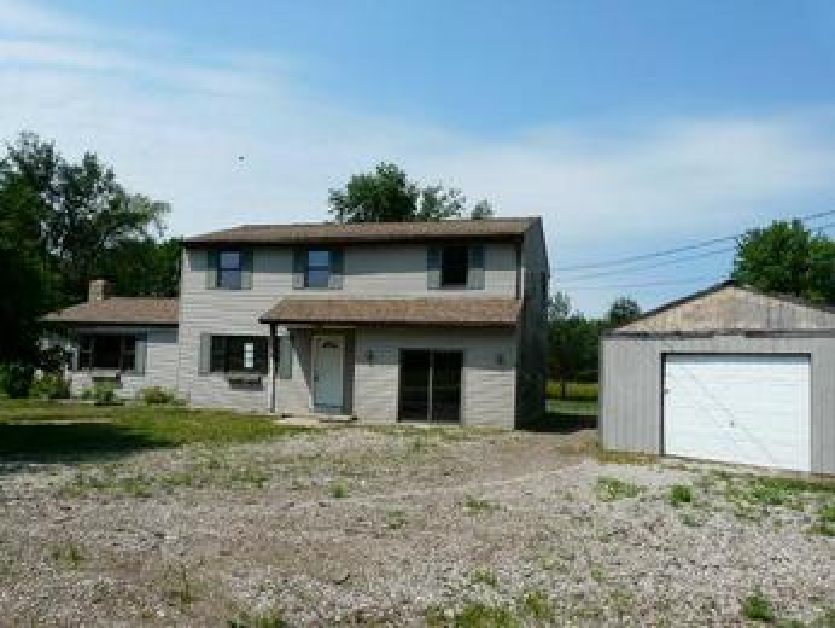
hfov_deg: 63.4
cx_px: 418
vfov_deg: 49.8
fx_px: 676
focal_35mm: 28
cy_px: 314
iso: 100
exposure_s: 1/400
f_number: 6.3
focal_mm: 4.6
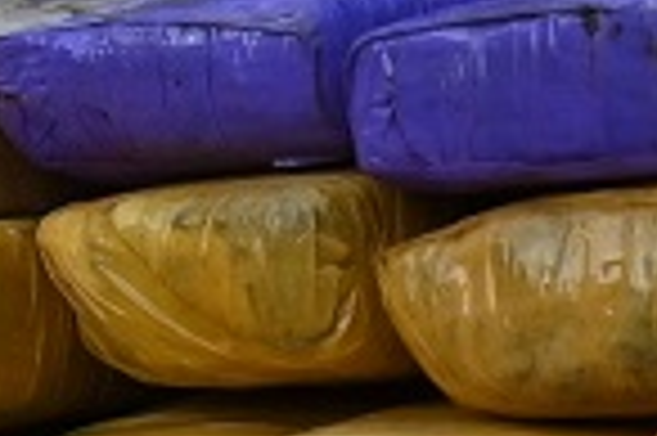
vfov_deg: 1.3
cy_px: -274
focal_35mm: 1082
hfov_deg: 1.9
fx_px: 19724
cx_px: -68
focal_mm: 140
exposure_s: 1/1600
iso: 800
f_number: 5.6
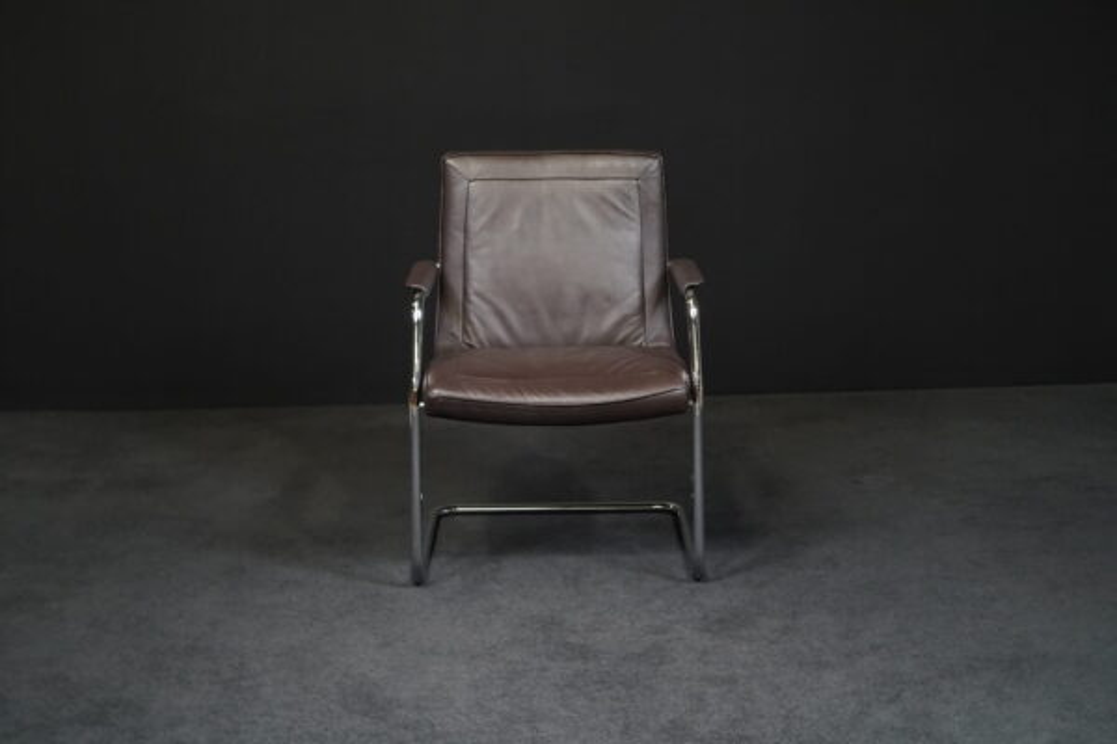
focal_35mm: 54
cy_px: 372
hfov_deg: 36.9
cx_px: 558
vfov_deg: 25.1
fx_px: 1675
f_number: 7.1
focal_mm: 54
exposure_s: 1/100
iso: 5000
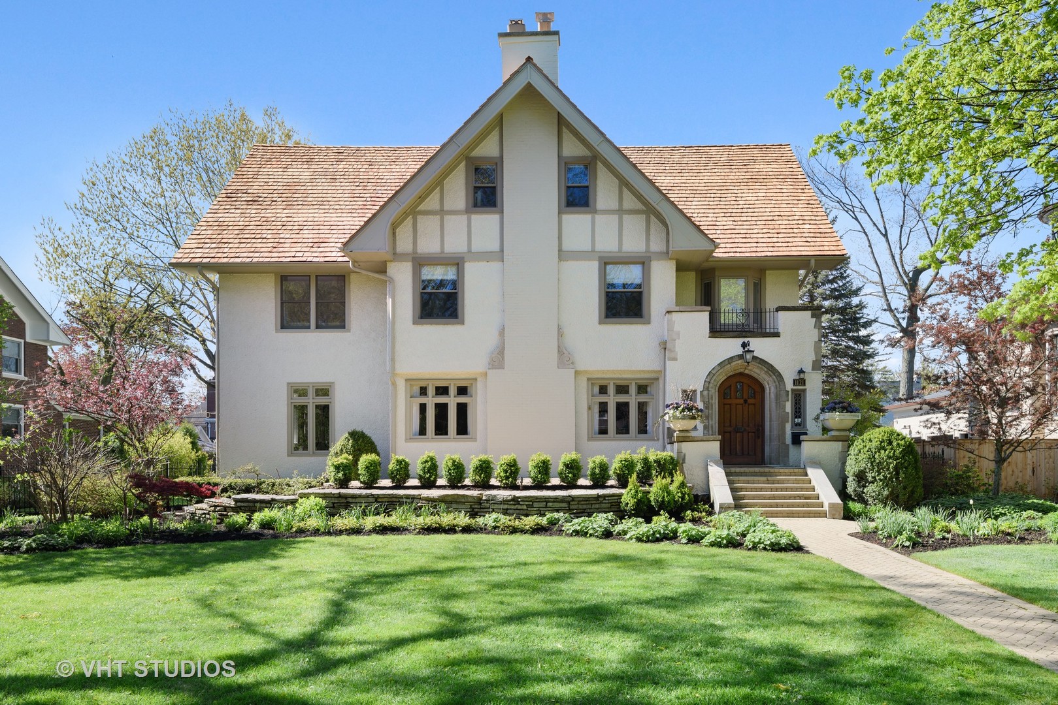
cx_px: 529
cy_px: 352
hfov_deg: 69.4
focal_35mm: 26
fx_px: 764
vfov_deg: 49.6
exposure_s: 1/320
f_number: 9
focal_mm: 26
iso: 200
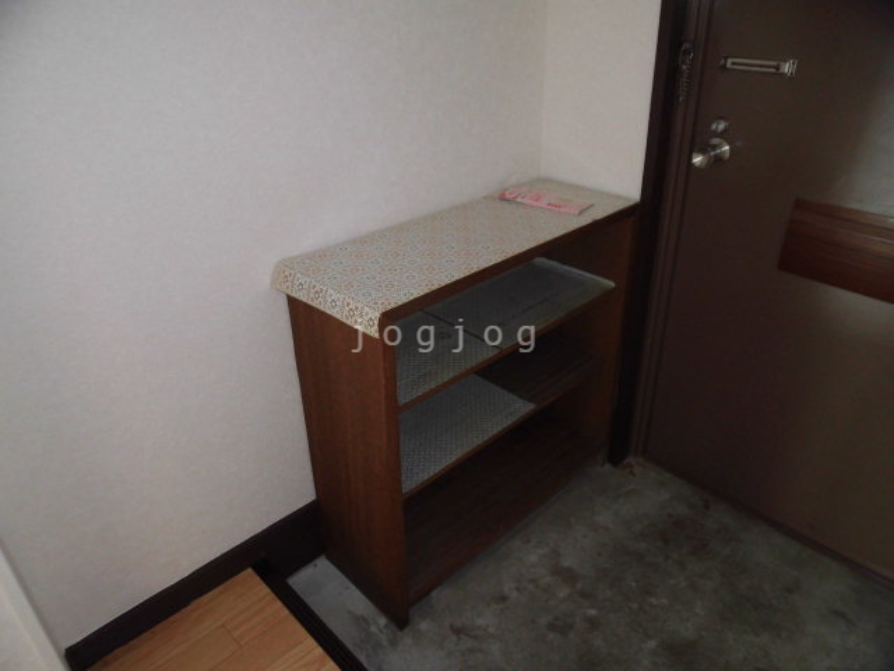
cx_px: 447
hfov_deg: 71.6
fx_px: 620
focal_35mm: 24
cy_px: 336
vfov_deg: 56.8
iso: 200
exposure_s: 1/25
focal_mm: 4.3
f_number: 3.1
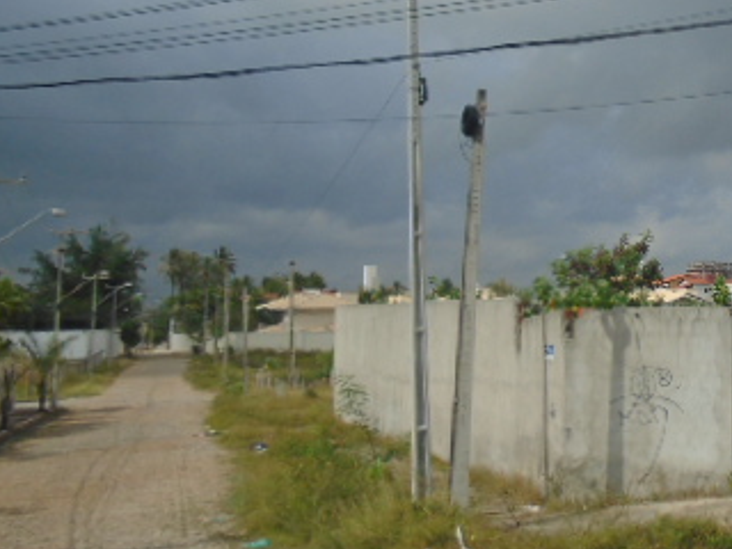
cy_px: 176
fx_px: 1100
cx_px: 711
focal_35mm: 52
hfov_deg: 34.0
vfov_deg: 27.8
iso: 100
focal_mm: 4.6
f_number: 8
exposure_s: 1/400
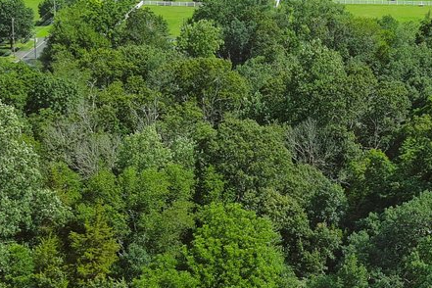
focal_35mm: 112
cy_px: 188
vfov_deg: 12.2
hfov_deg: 18.2
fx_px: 1344
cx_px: 275
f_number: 2.8
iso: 100
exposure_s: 1/800
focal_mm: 10.57
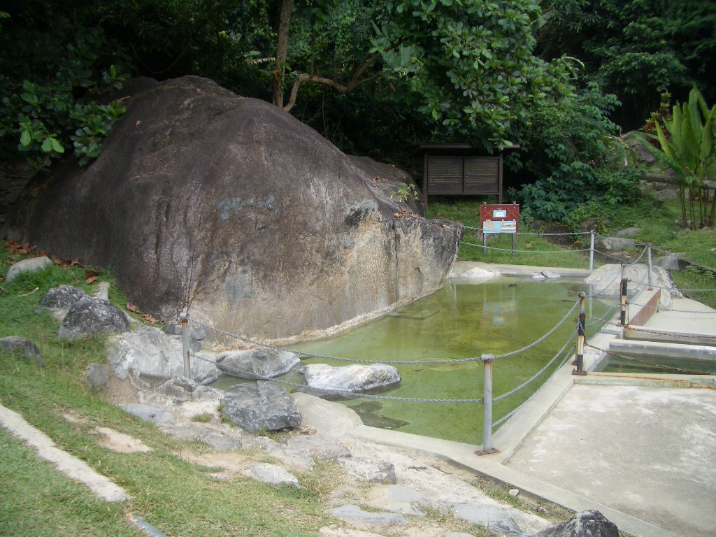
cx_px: 358
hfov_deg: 52.6
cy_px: 268
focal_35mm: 35
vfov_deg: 40.7
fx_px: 724
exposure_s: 1/250
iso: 50
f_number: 2.6
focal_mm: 5.8
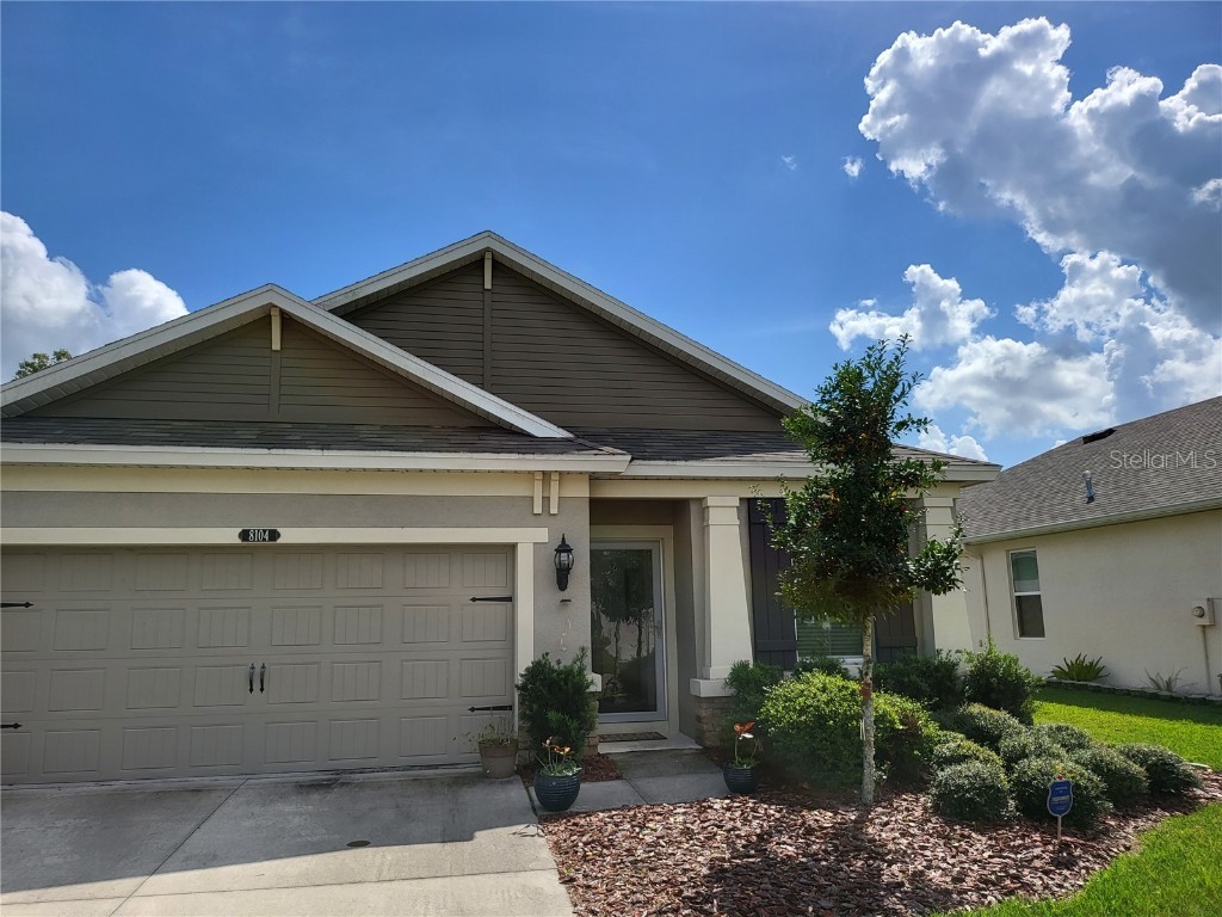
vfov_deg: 56.8
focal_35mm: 24
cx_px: 611
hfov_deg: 71.6
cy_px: 458
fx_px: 847
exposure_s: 1/3977
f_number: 1.8
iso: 40
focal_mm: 5
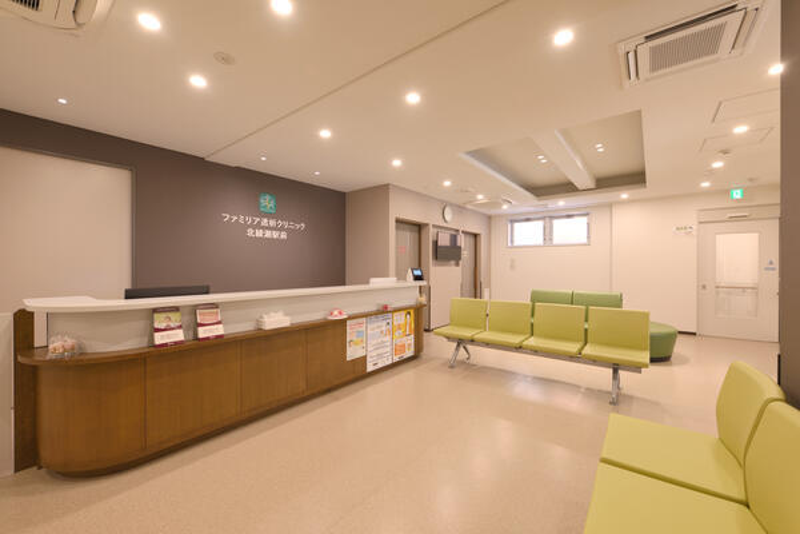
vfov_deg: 81.2
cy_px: 267
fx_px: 311
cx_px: 400
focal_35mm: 14
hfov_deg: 104.3
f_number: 11
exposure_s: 1/5
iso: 64
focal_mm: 14
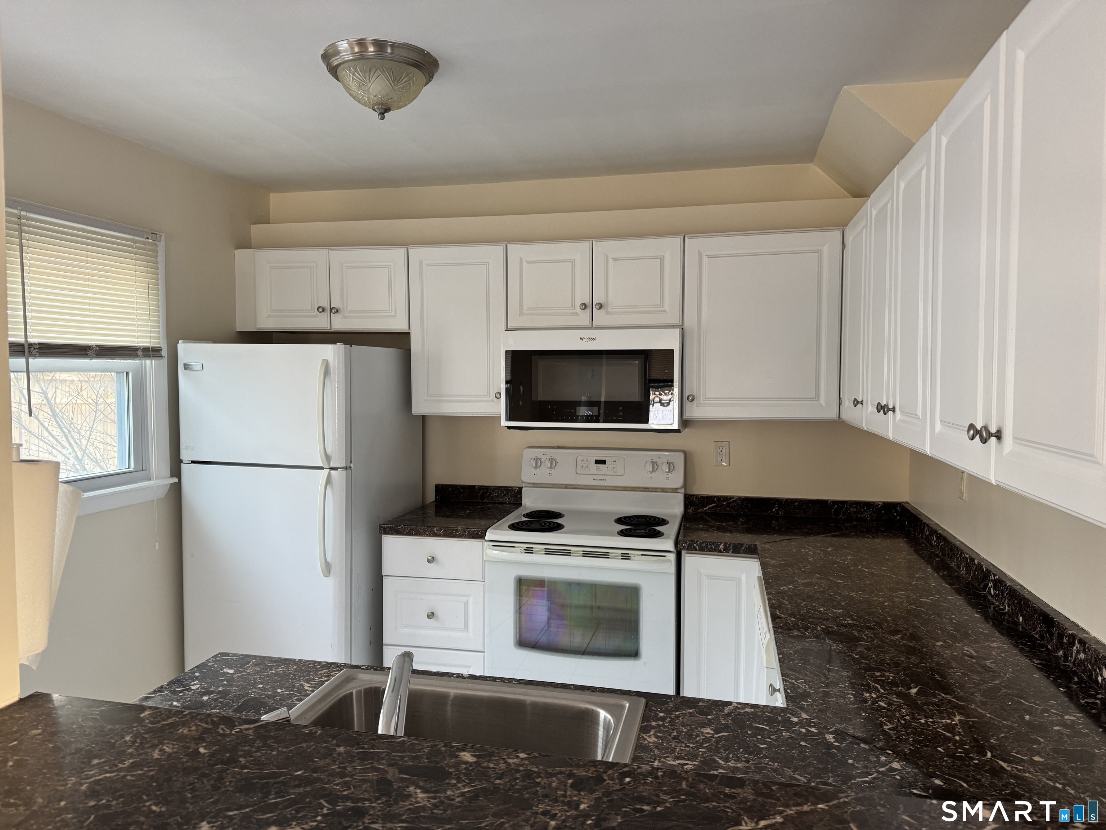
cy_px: 415
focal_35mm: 24
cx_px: 553
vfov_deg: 56.8
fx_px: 767
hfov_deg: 71.6
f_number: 1.78
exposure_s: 1/99
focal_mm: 6.76
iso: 200
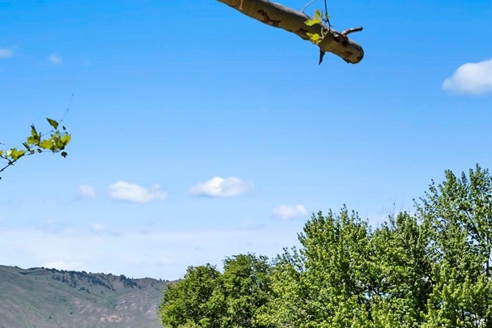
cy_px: 381
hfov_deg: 24.6
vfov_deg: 16.3
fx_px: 1107
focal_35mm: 81
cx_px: 398
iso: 100
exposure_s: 1/1250
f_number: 7.1
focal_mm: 29
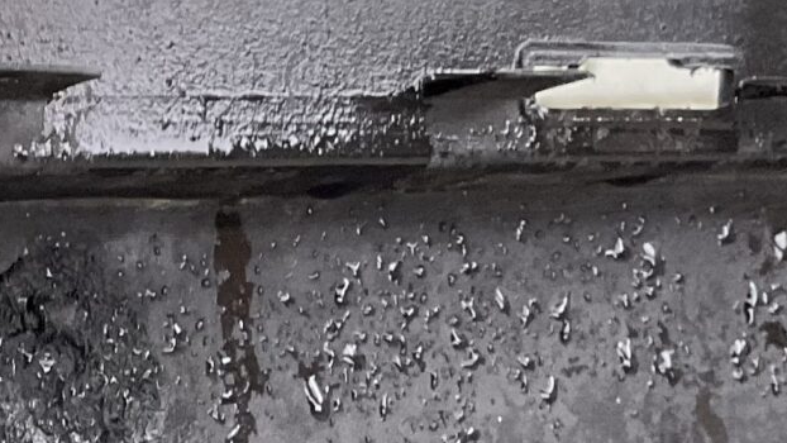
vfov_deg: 9.0
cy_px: 728
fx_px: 2713
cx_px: -216
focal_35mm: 130
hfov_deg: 15.7
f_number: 1.8
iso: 64
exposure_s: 1/100
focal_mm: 3
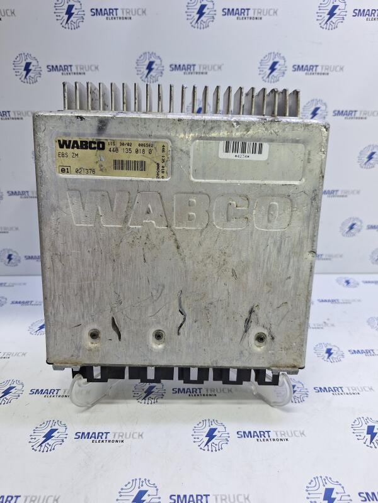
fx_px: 335
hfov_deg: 58.9
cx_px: 189
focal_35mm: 23
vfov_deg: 73.9
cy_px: 252
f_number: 1.8
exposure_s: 1/50
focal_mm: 5.54
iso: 50
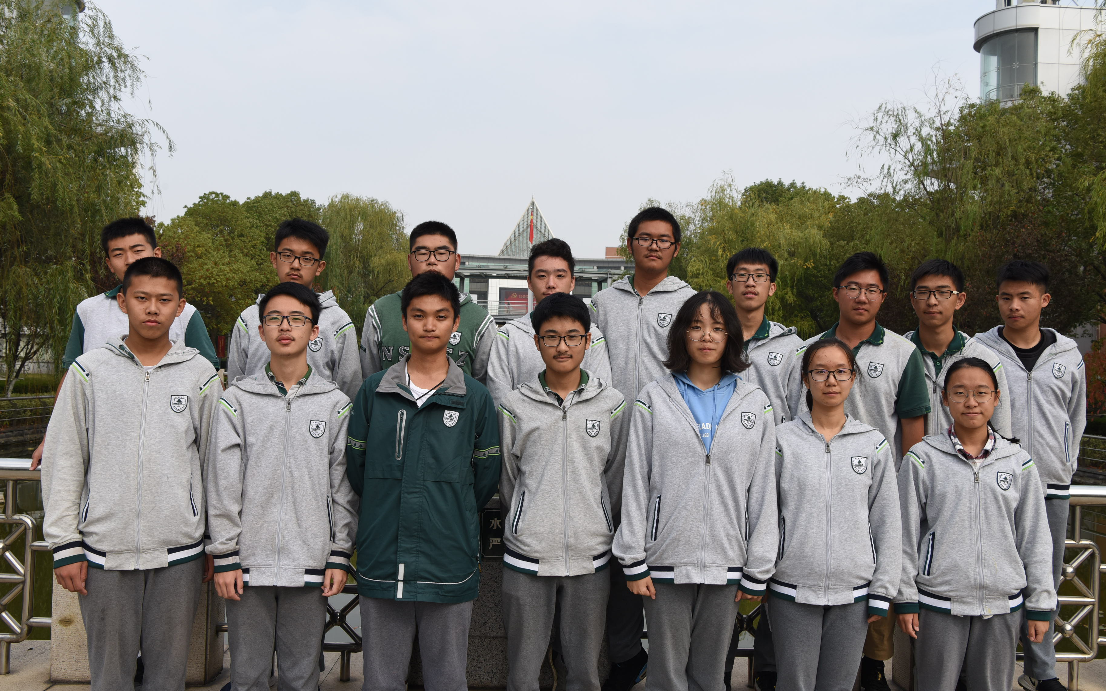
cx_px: 559
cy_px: 344
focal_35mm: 32
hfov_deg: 59.7
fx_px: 965
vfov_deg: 39.4
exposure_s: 1/500
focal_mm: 31
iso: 400
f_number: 11
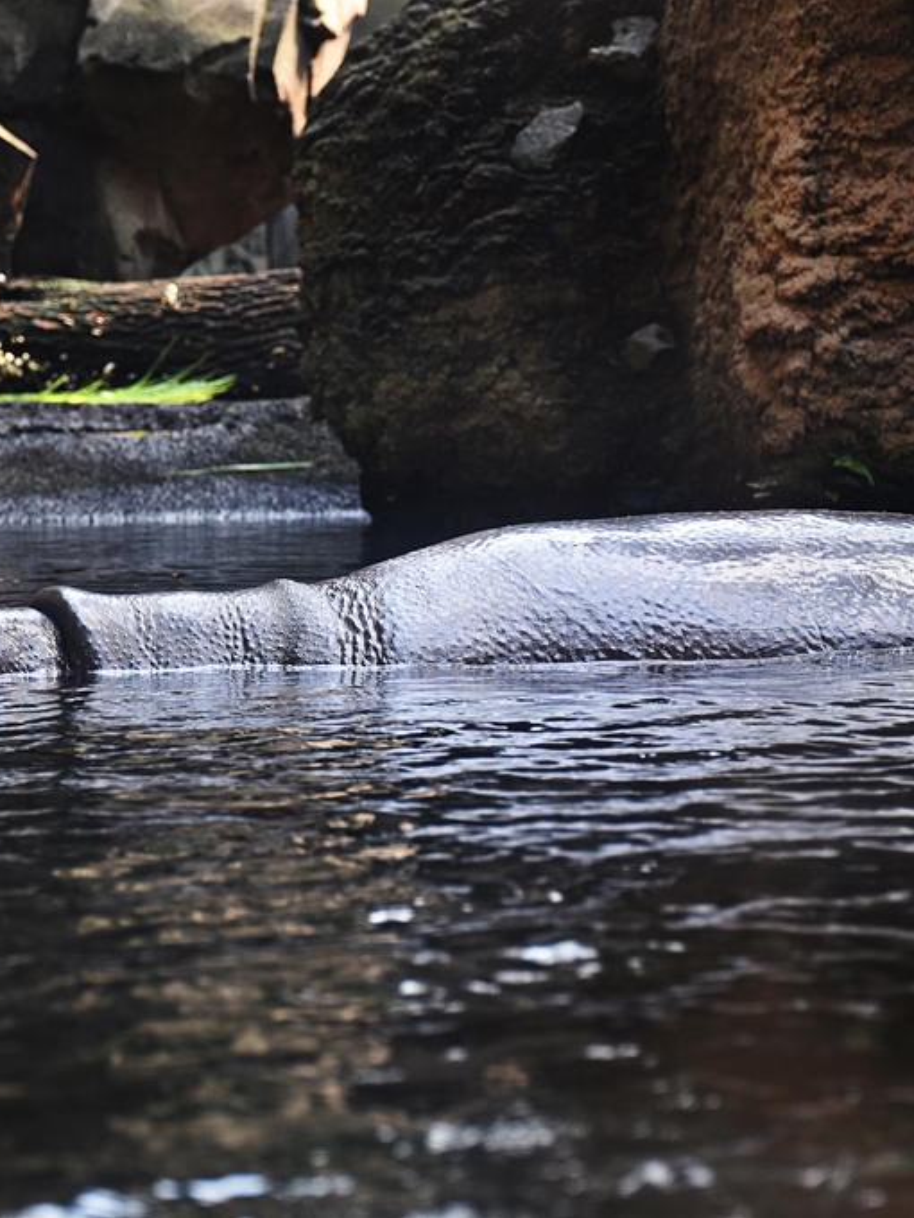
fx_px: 3978
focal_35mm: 113
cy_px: 608
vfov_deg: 17.4
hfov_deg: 13.1
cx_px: 373
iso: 400
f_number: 4.8
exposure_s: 1/80
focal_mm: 52
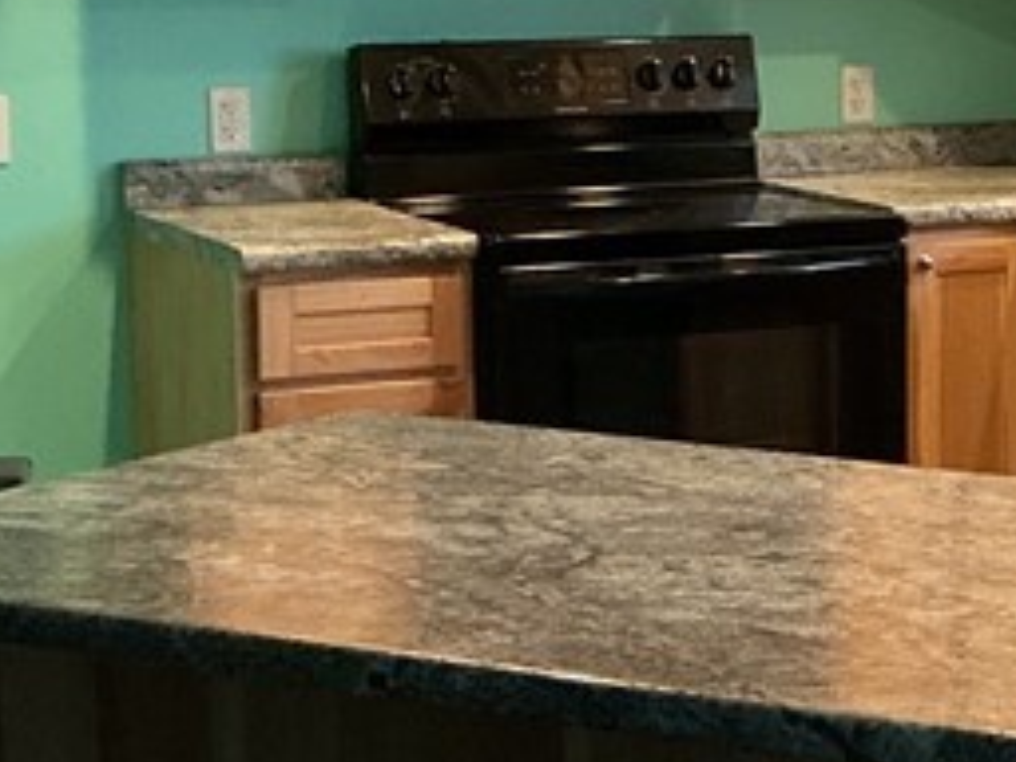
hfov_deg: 16.4
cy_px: 318
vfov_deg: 12.8
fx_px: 3405
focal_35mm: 116
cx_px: 1139
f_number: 1.8
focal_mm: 3
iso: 200
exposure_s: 1/60
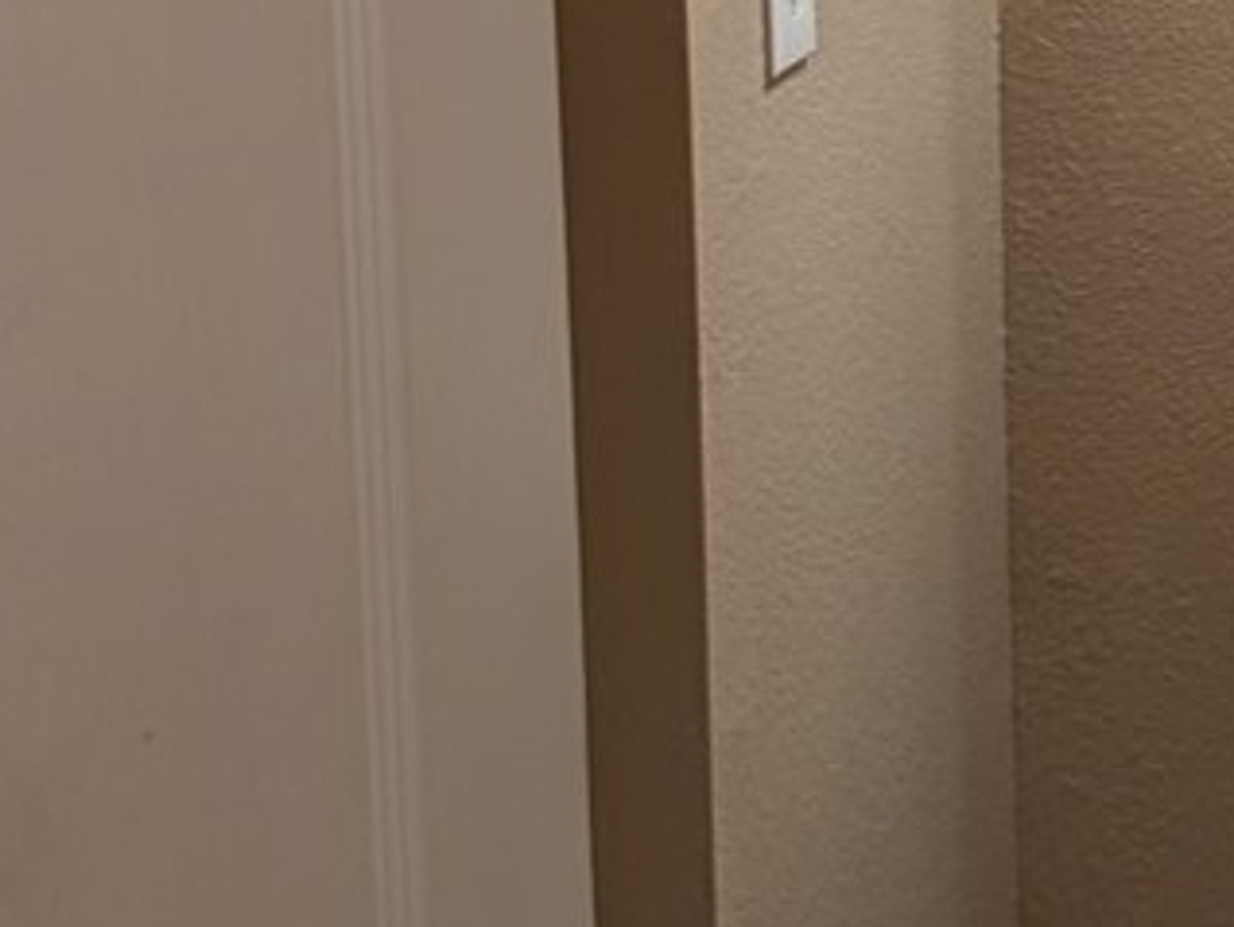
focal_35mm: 154
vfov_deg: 9.5
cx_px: 1490
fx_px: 5494
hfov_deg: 12.5
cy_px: -105
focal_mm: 6.9
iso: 21
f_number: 1.68
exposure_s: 1/181
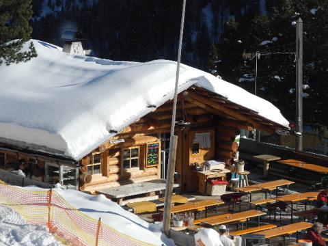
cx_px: 164
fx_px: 1639
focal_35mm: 173
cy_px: 123
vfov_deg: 8.6
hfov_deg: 11.4
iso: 100
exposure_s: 1/800
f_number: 5.6
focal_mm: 37
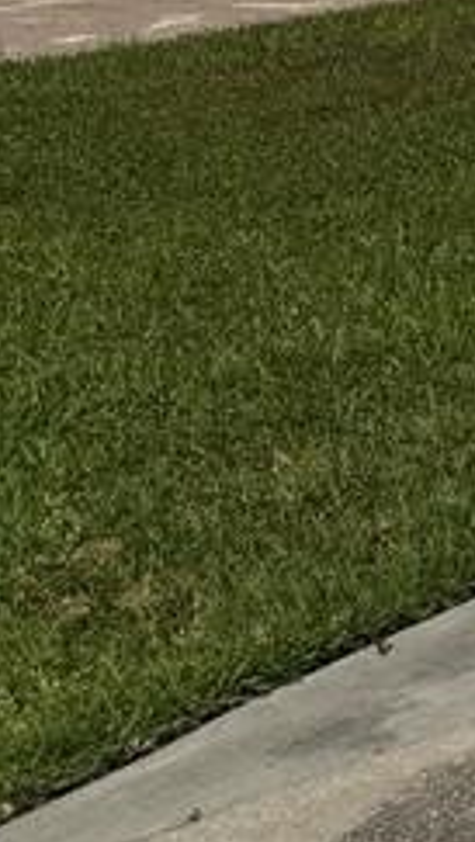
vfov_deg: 19.2
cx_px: 1480
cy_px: 135
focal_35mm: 110
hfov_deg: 8.8
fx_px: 2459
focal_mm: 6.76
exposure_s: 1/15152
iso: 80
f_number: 1.78
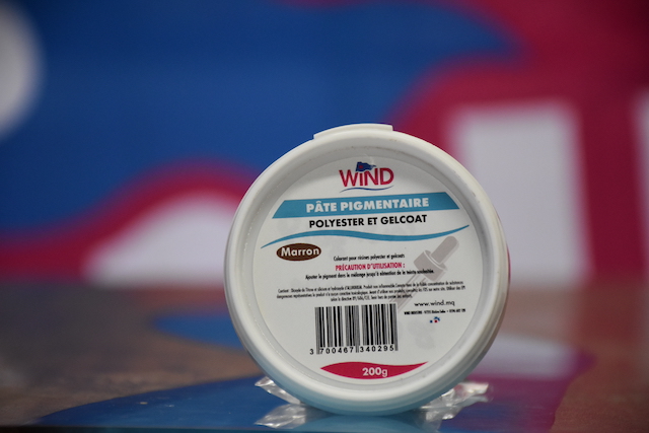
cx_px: 324
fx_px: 3786
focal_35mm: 210
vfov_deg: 6.5
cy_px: 216
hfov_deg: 9.8
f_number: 5.6
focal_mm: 140
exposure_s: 1/125
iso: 1600
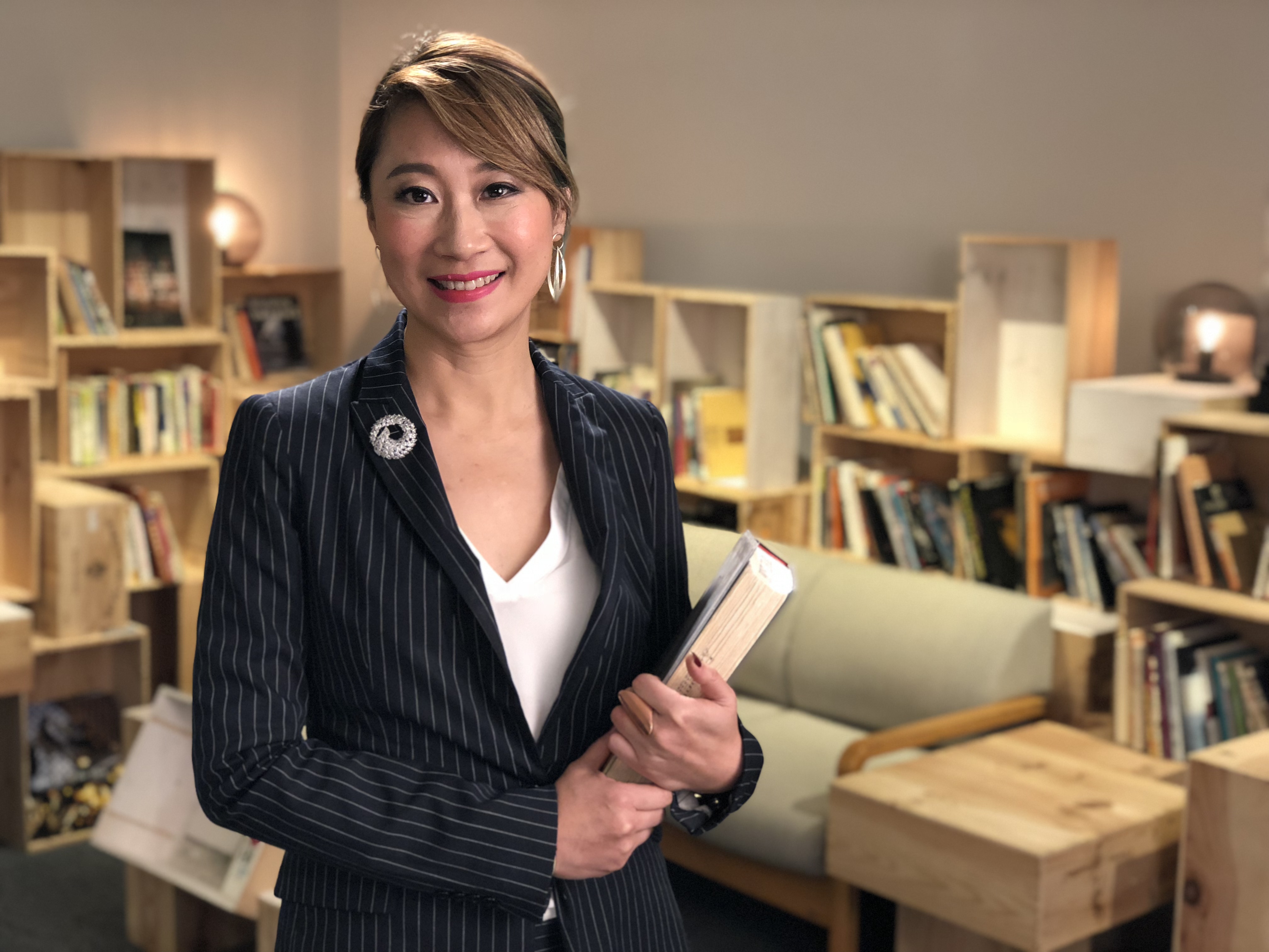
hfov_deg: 36.8
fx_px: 1906
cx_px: 634
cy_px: 476
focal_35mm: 52
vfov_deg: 28.0
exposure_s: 1/33
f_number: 2.4
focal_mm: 6
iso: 125
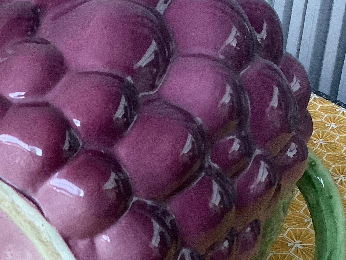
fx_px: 740
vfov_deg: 19.8
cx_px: 5
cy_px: 186
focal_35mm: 74
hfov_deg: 25.1
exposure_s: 1/50
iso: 320
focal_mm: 3.3
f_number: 2.4
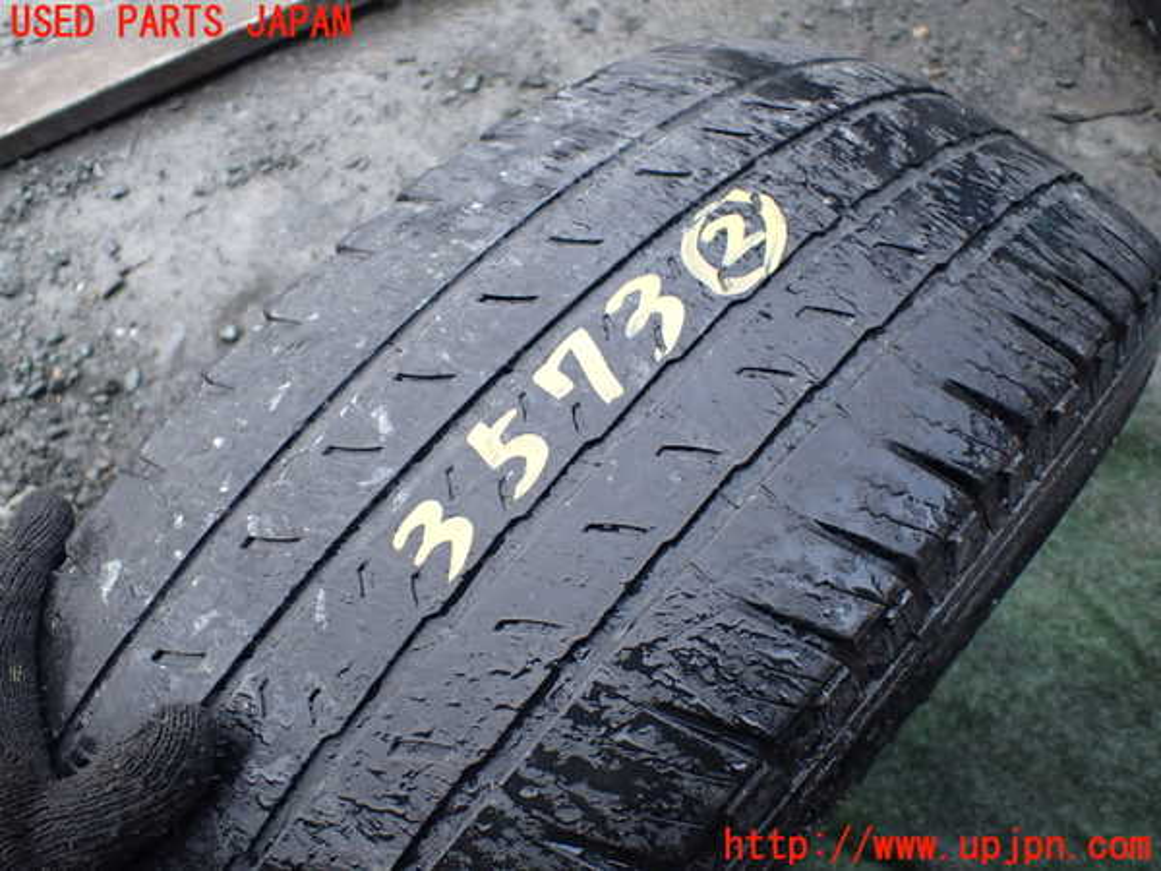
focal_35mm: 30
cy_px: 436
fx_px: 1006
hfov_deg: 60.0
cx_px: 580
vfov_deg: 46.8
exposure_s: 1/125
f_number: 2.3
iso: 320
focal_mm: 5.4
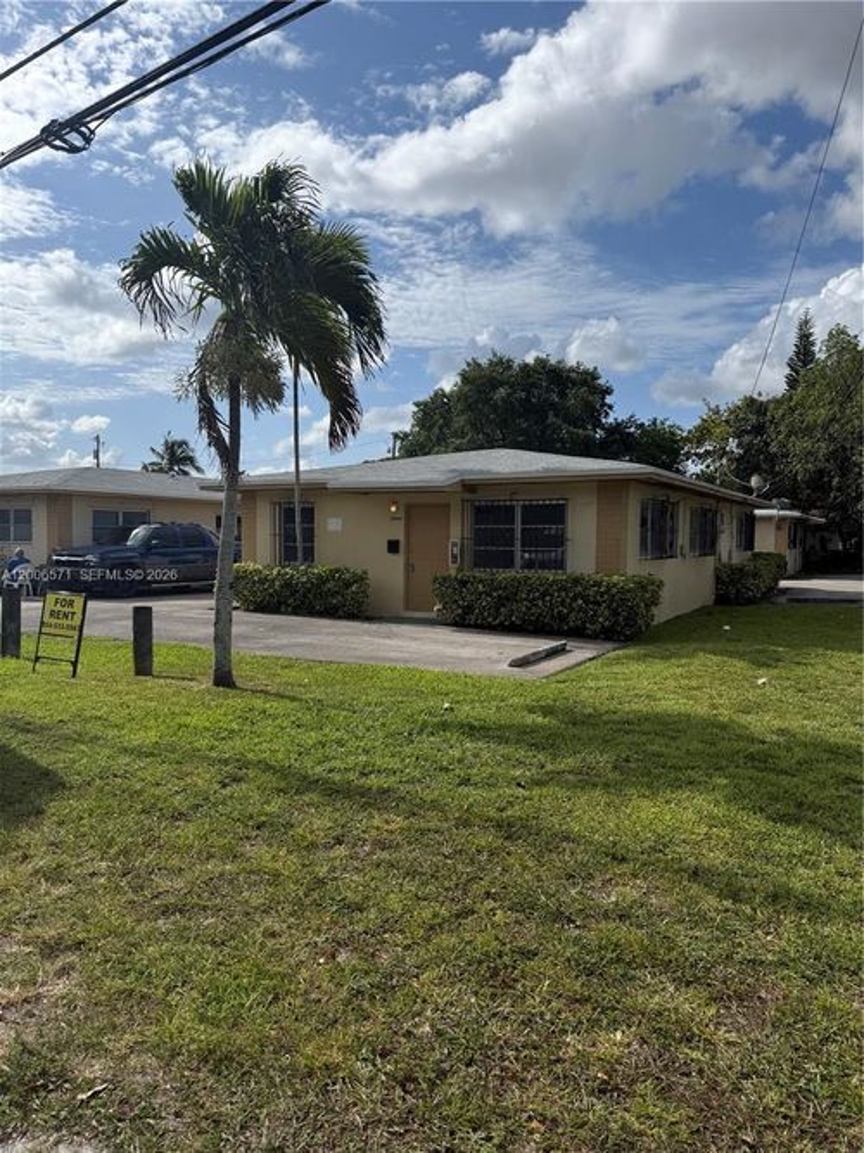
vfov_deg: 71.6
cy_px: 576
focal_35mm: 24
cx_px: 432
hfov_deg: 56.8
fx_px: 799
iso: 80
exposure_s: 1/9091
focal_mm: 6.76
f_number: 1.78
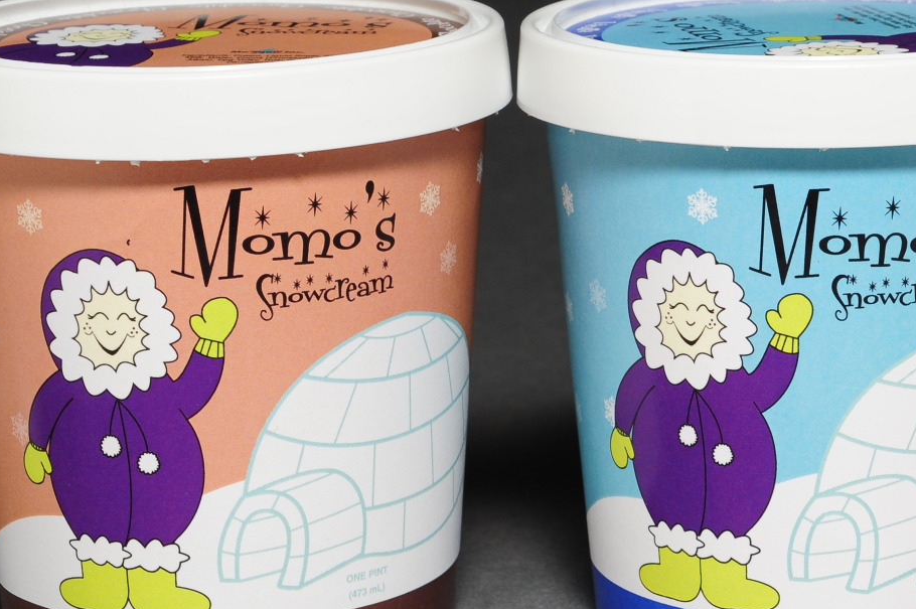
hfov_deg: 15.0
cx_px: 812
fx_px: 3432
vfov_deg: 10.1
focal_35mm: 135
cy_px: 234
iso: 400
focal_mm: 60
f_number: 16
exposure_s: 1/8
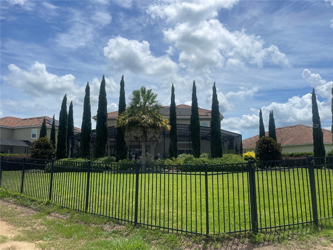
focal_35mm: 25
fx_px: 240
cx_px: 166
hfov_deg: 69.4
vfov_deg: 54.9
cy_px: 125
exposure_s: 1/7937
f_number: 1.6
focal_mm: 5.1
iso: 32
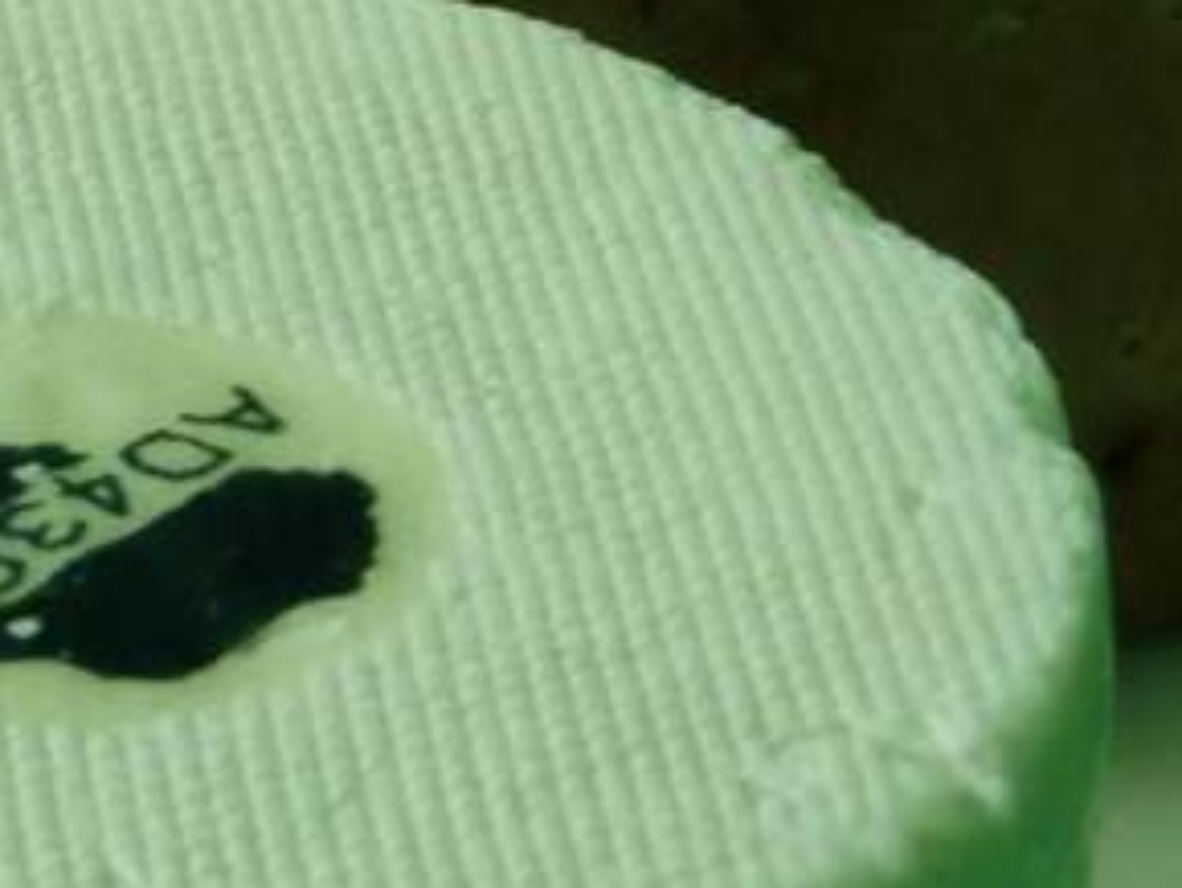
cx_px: -45
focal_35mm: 180
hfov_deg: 10.9
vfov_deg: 8.3
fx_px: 6149
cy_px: 299
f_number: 4.4
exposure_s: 1/25
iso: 400
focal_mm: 11.6
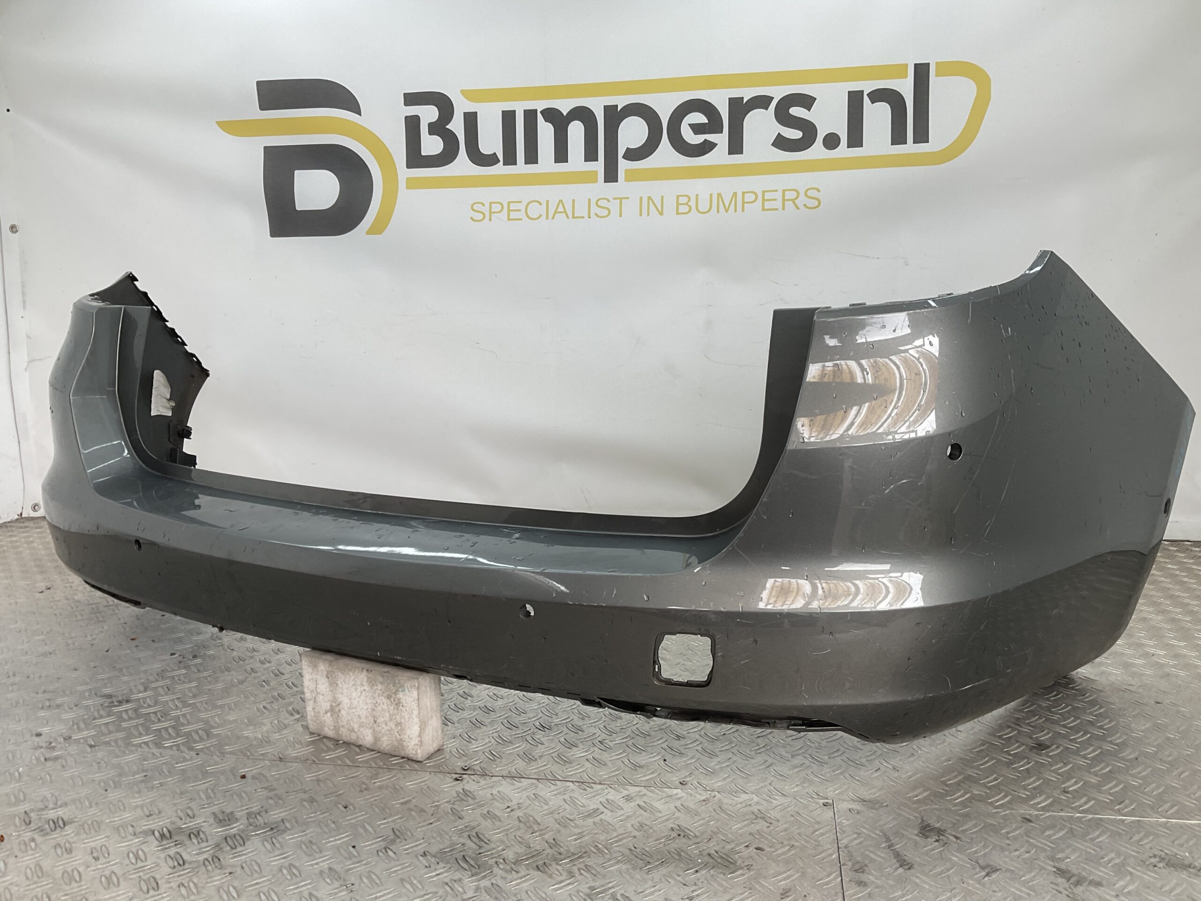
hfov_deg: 61.7
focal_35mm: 29
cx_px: 600
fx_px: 1006
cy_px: 450
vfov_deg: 48.2
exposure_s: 1/132
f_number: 1.8
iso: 16
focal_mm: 3
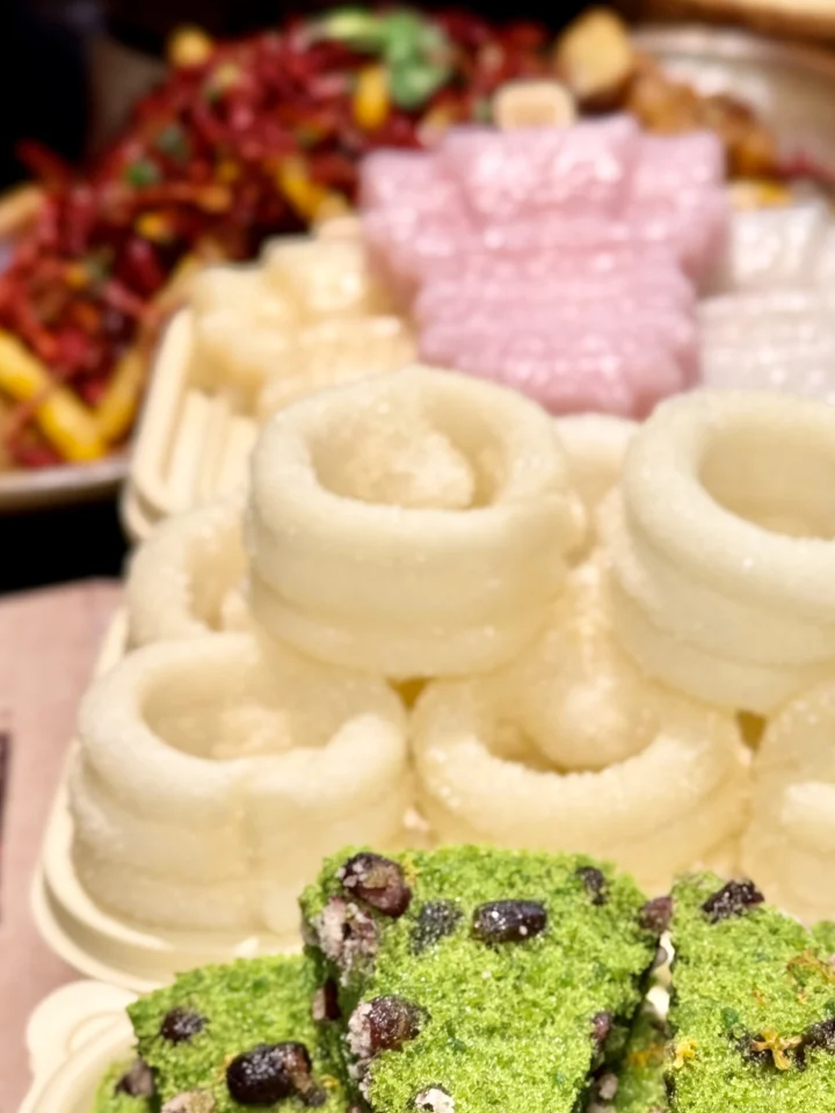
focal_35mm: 72
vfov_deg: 26.7
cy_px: 819
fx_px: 2316
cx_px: 584
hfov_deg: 20.3
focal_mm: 6.76
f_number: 1.78
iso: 100
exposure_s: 1/121
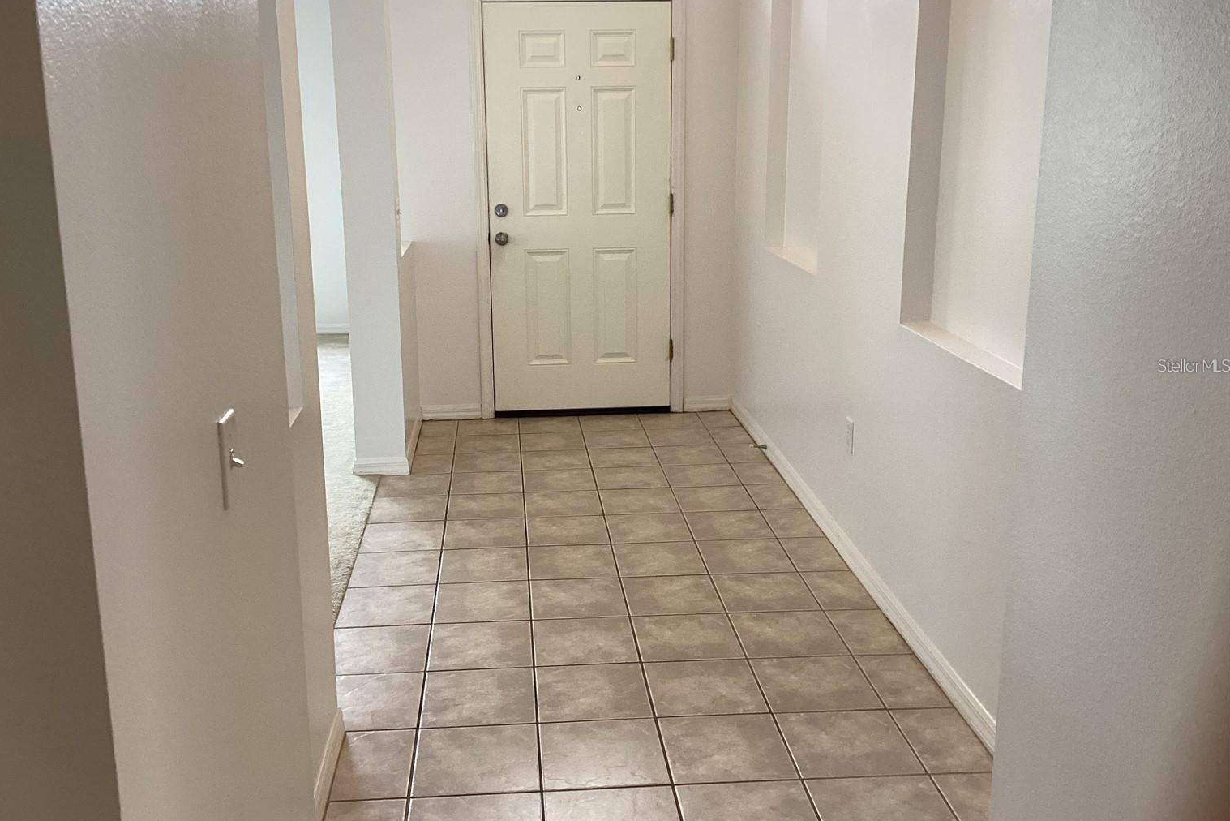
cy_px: 365
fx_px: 1162
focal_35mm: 34
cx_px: 585
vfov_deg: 38.9
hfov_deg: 55.8
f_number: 2.4
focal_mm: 3.3
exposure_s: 1/60
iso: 80
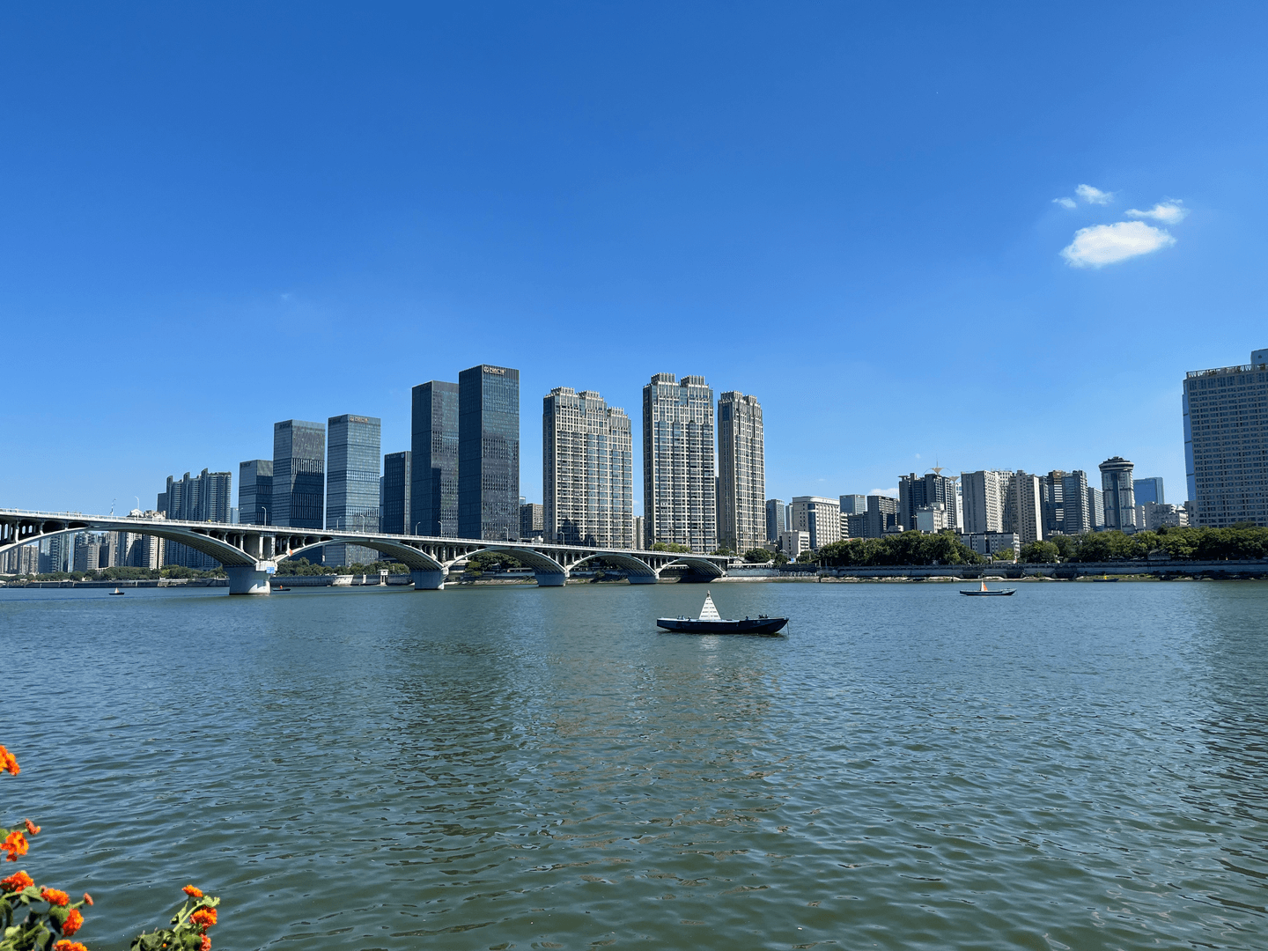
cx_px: 634
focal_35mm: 26
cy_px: 476
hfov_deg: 67.3
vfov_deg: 53.1
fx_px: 952
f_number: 1.6
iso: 50
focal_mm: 5.1
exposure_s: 1/3876
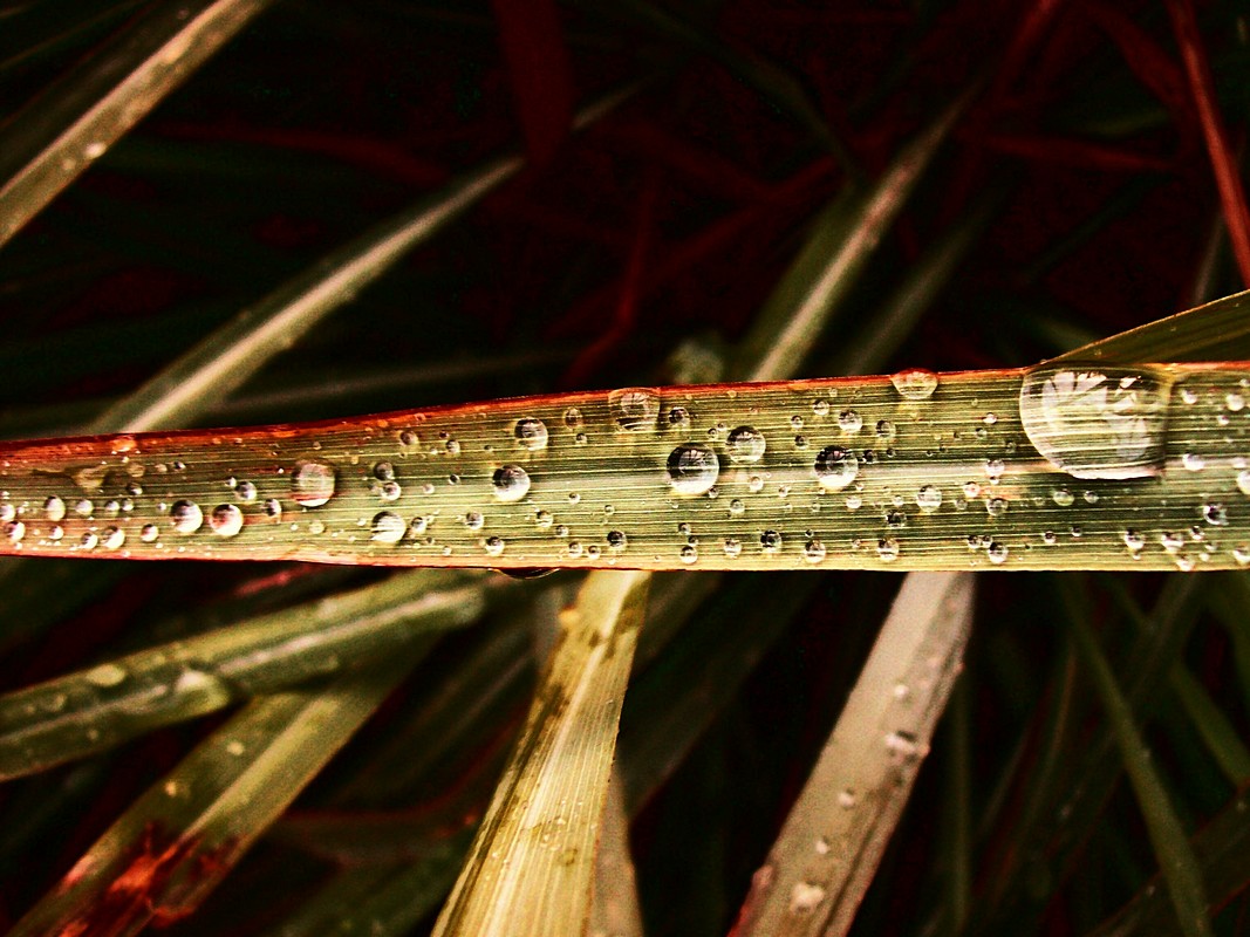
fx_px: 1300
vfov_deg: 39.6
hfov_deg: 51.4
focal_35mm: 36
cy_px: 468
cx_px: 625
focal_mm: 6
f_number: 2.7
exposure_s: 1/16.2
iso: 160
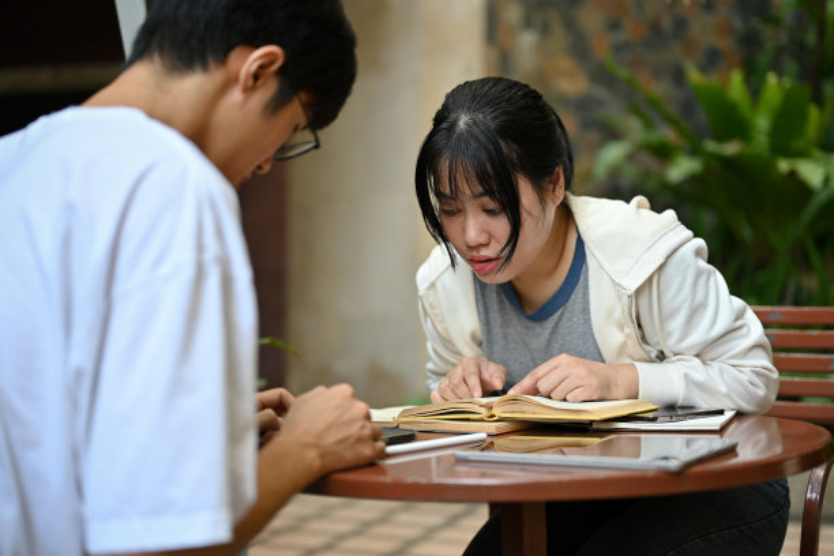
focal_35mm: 50
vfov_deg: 27.0
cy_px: 278
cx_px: 417
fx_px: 1158
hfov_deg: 39.6
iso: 100
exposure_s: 1/320
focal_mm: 50
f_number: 1.8
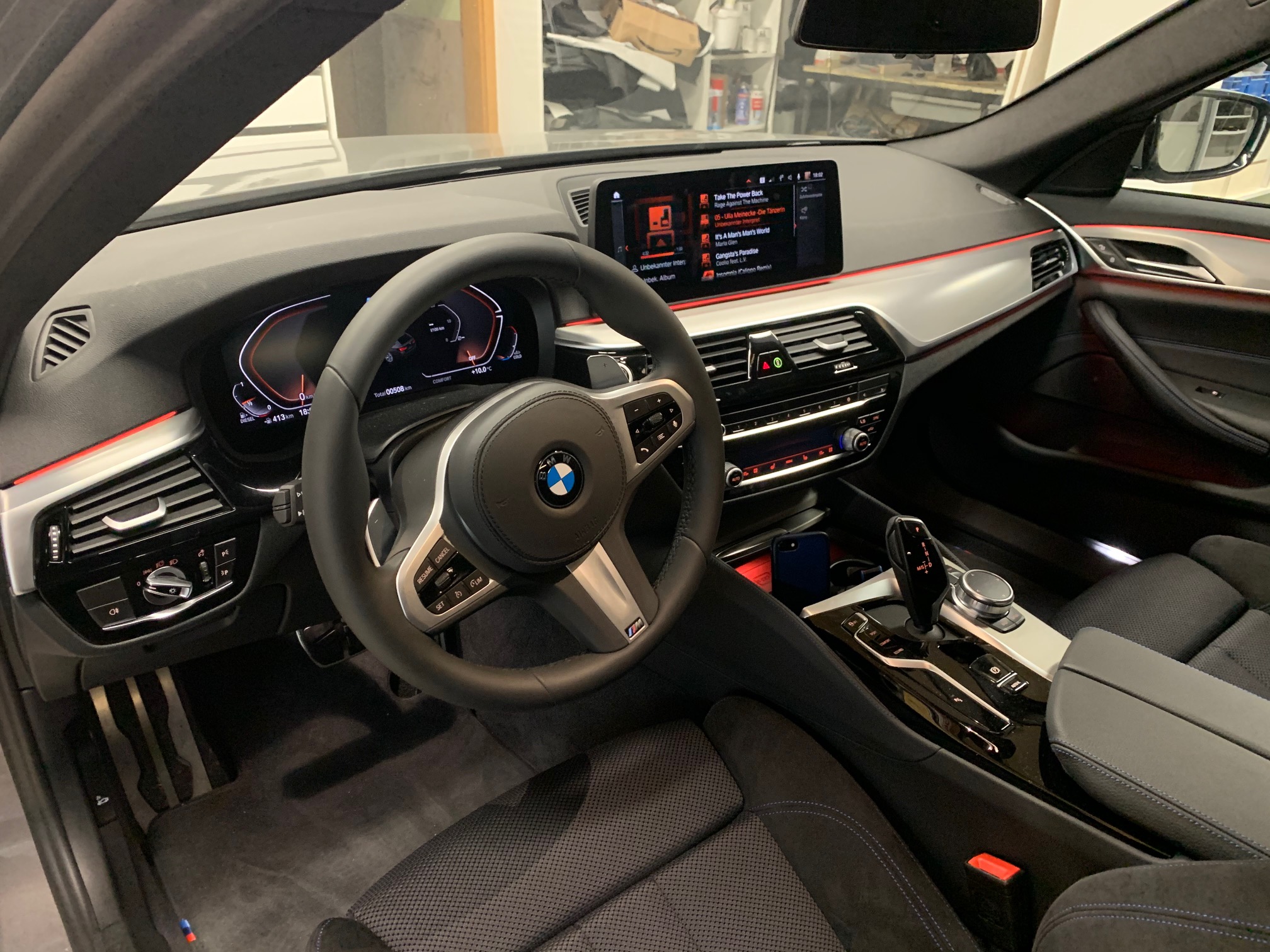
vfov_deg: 53.1
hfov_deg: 67.3
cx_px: 635
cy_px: 476
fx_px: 954
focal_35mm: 26
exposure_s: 1/25
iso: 500
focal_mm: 4.25
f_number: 1.8
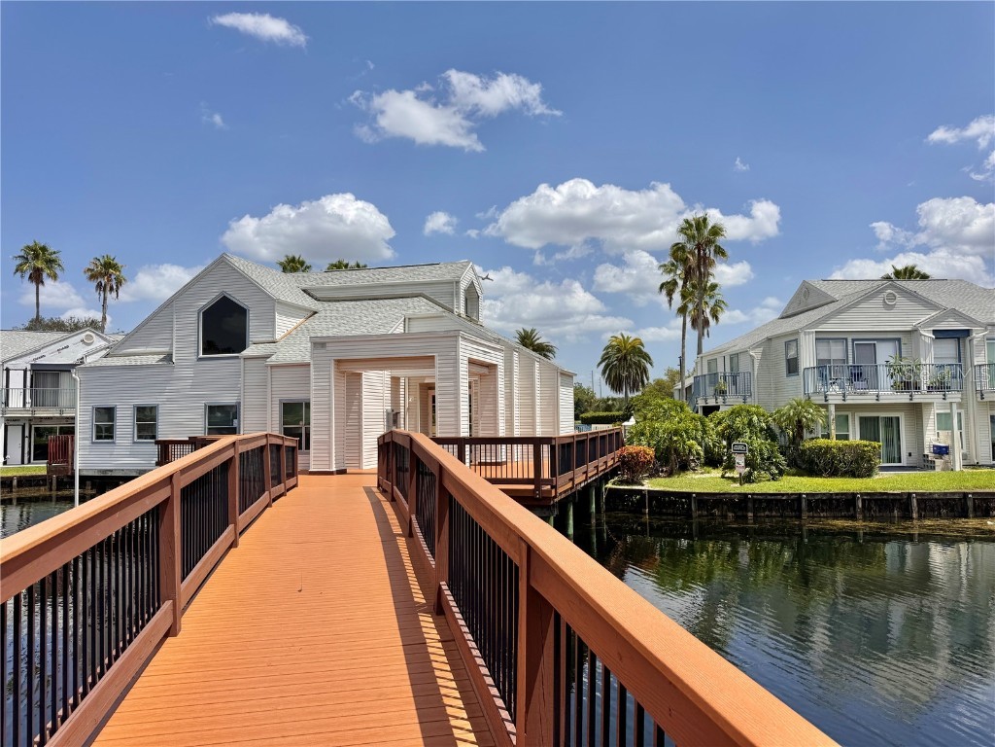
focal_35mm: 24
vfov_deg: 56.8
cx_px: 498
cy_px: 374
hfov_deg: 71.6
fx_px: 690
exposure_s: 1/7937
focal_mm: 6.76
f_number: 1.78
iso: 80
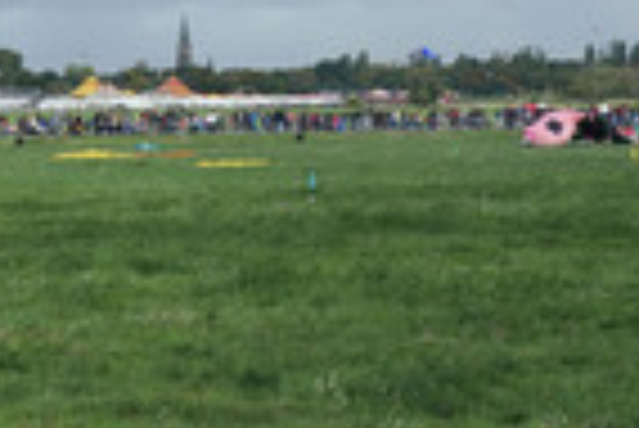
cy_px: -194
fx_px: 2701
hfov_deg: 13.2
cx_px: -110
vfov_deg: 8.9
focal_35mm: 152
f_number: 8
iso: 640
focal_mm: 48
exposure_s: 1/800
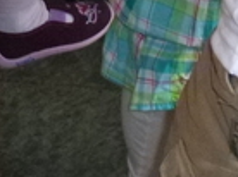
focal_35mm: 209
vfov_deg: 6.9
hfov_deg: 9.4
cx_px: -14
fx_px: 1434
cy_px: -172
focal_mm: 6.5
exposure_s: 1/60
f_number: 3.6
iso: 400
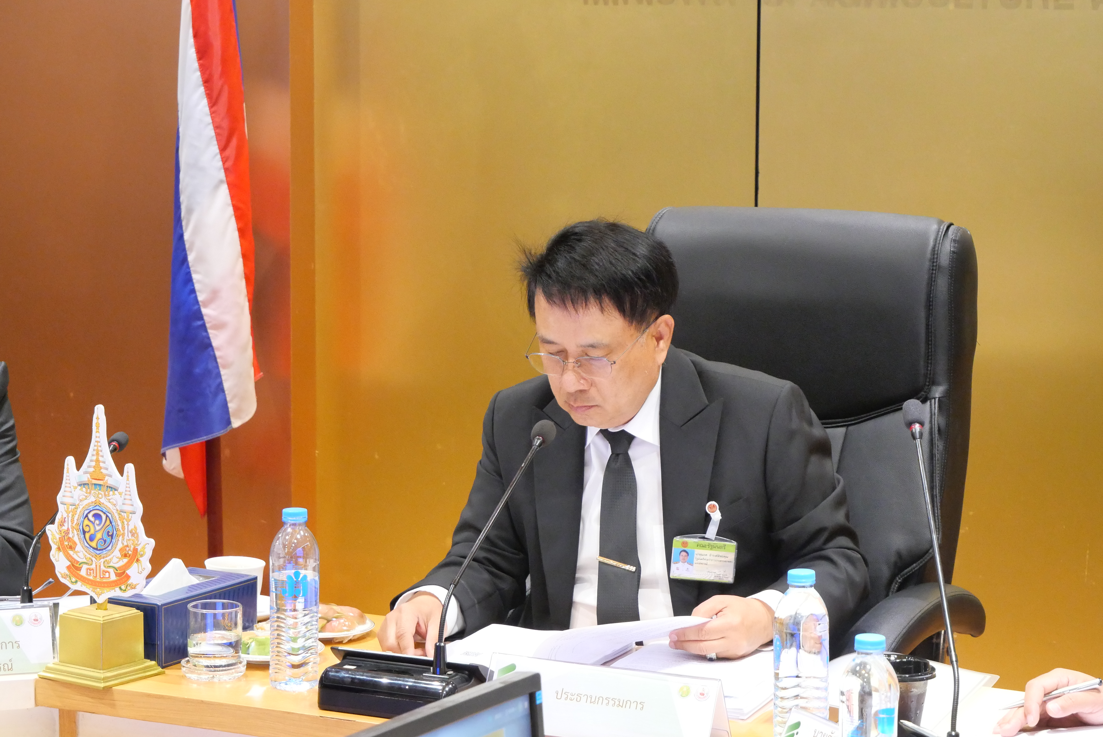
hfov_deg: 20.2
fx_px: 3096
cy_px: 368
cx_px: 552
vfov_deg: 13.6
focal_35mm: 101
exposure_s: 1/30
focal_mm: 49
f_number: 5.6
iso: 3200
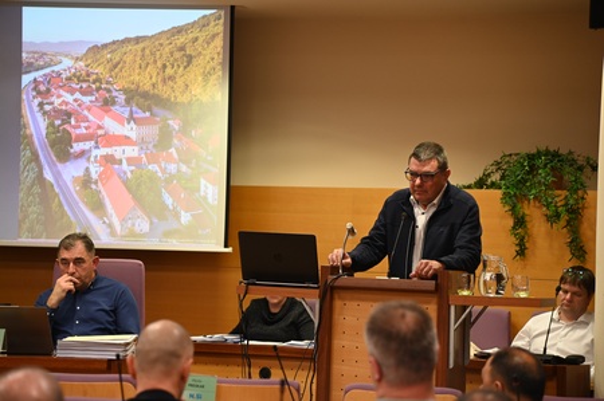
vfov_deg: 11.4
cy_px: 200
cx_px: 302
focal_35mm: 120
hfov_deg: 17.1
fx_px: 2011
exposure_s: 1/125
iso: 1600
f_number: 4
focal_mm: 120
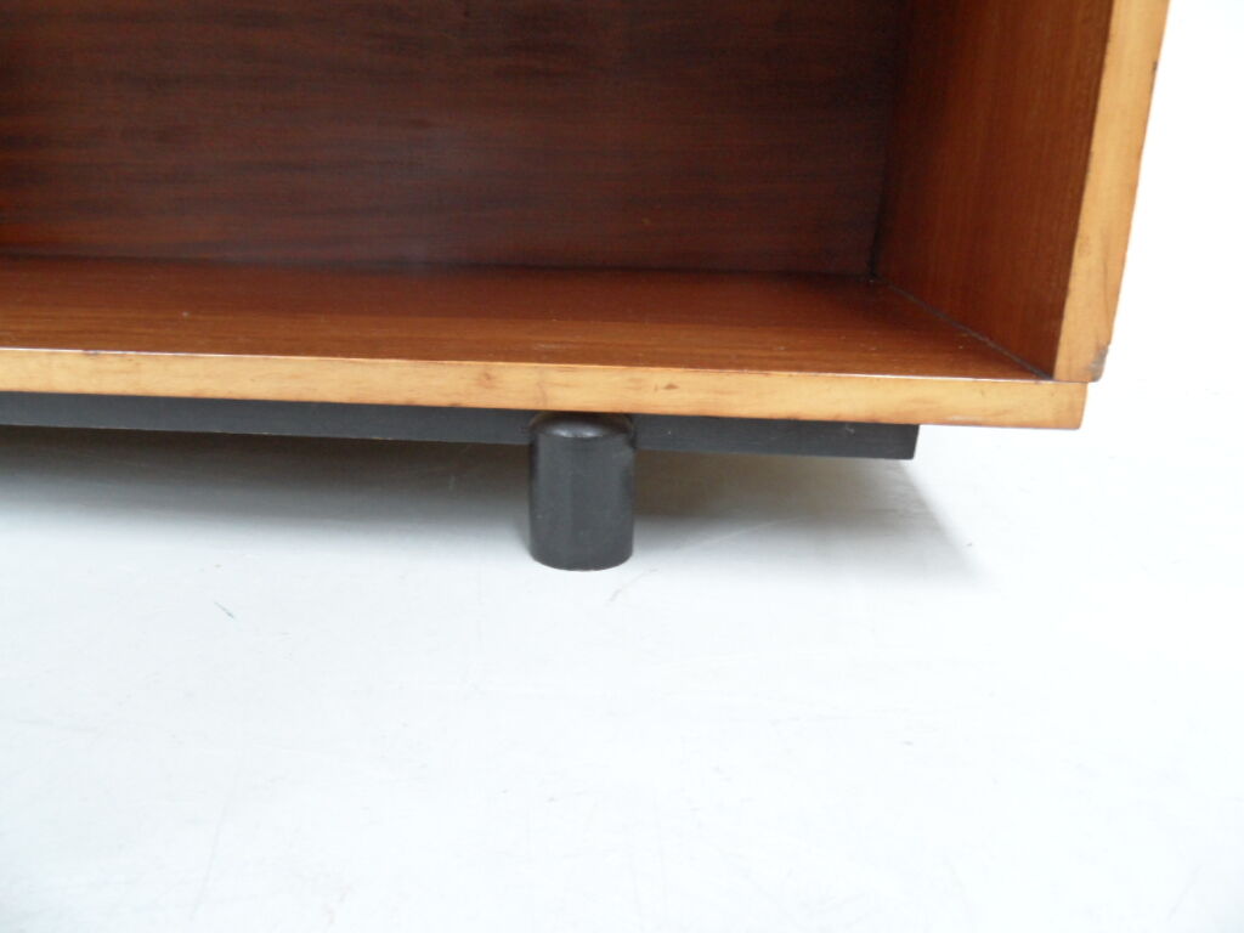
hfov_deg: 71.6
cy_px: 466
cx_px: 622
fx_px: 862
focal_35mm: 24
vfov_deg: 56.8
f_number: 3.2
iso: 200
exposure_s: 1/20
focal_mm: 3.9
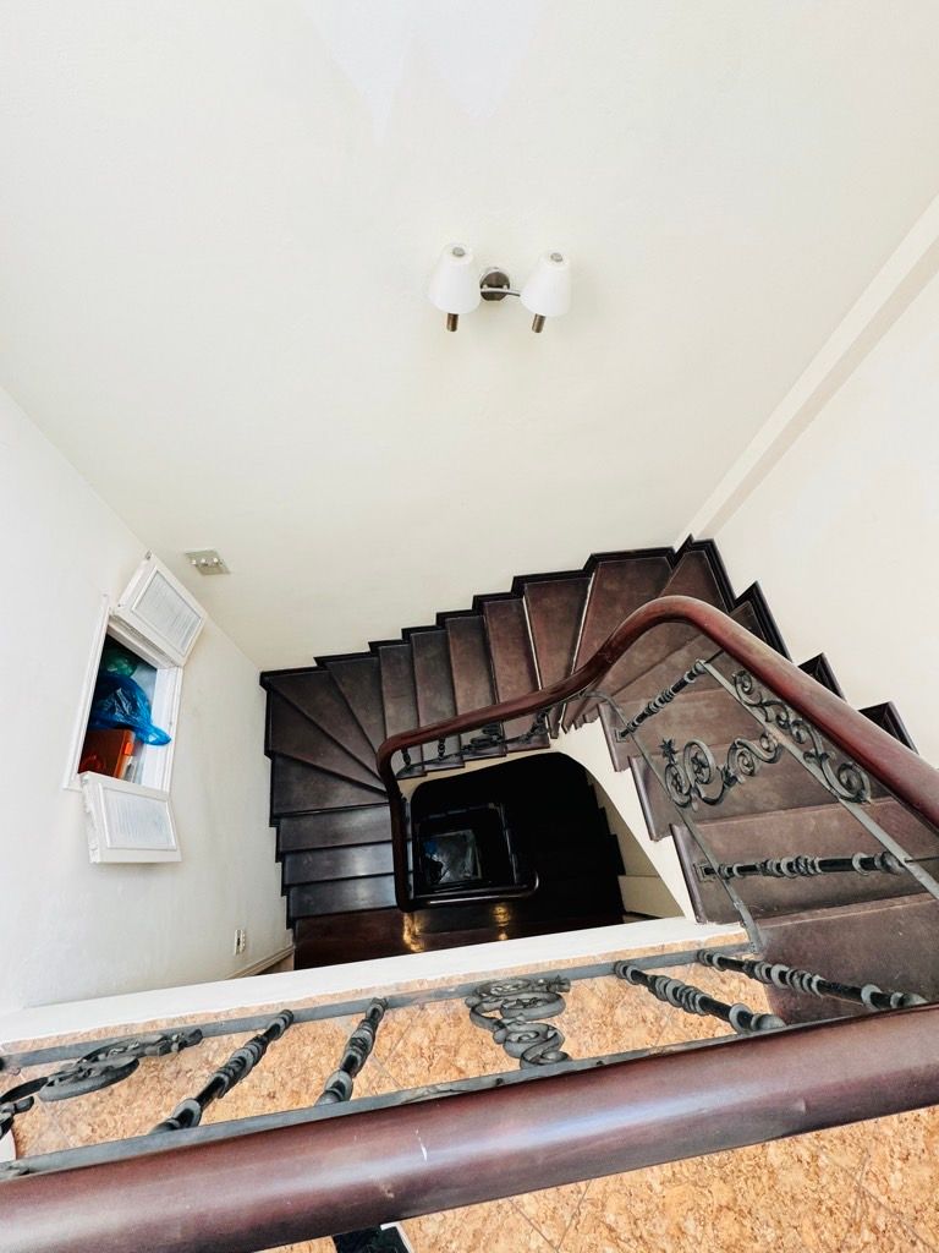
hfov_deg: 85.7
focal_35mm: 14
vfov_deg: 102.1
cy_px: 626
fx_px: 506
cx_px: 470
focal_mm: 2.22
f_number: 2.2
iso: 80
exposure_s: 1/99
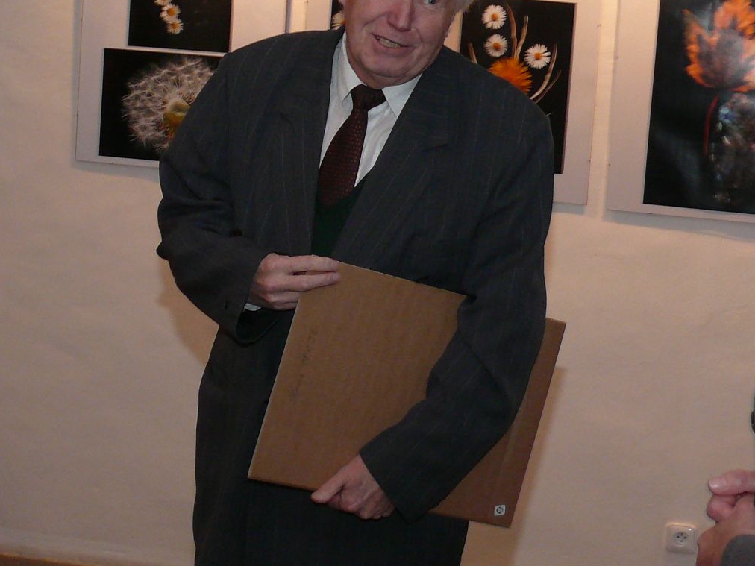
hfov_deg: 22.0
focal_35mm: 89
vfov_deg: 16.6
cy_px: 206
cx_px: 457
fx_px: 1941
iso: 200
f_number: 2.8
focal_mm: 8.5
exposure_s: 1/30
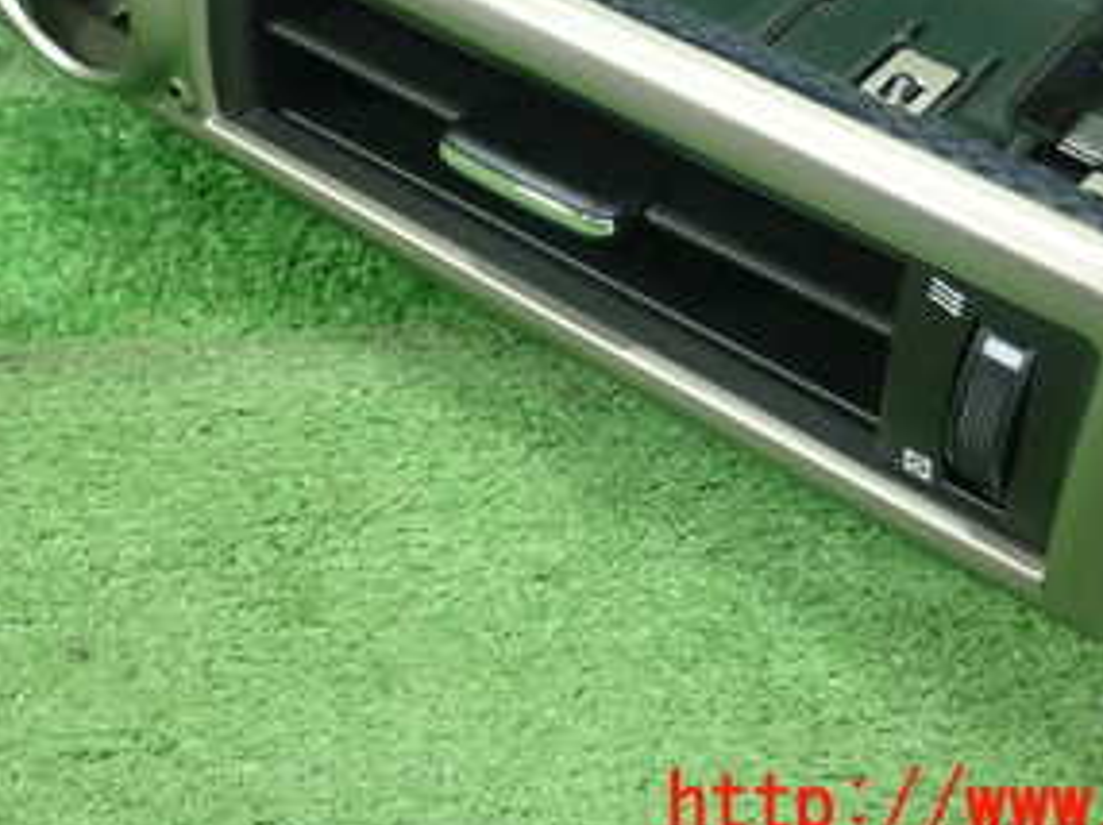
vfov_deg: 22.3
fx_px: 2006
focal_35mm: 63
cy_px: -12
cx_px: 382
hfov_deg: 30.6
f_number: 2.3
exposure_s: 1/125
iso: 400
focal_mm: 5.5
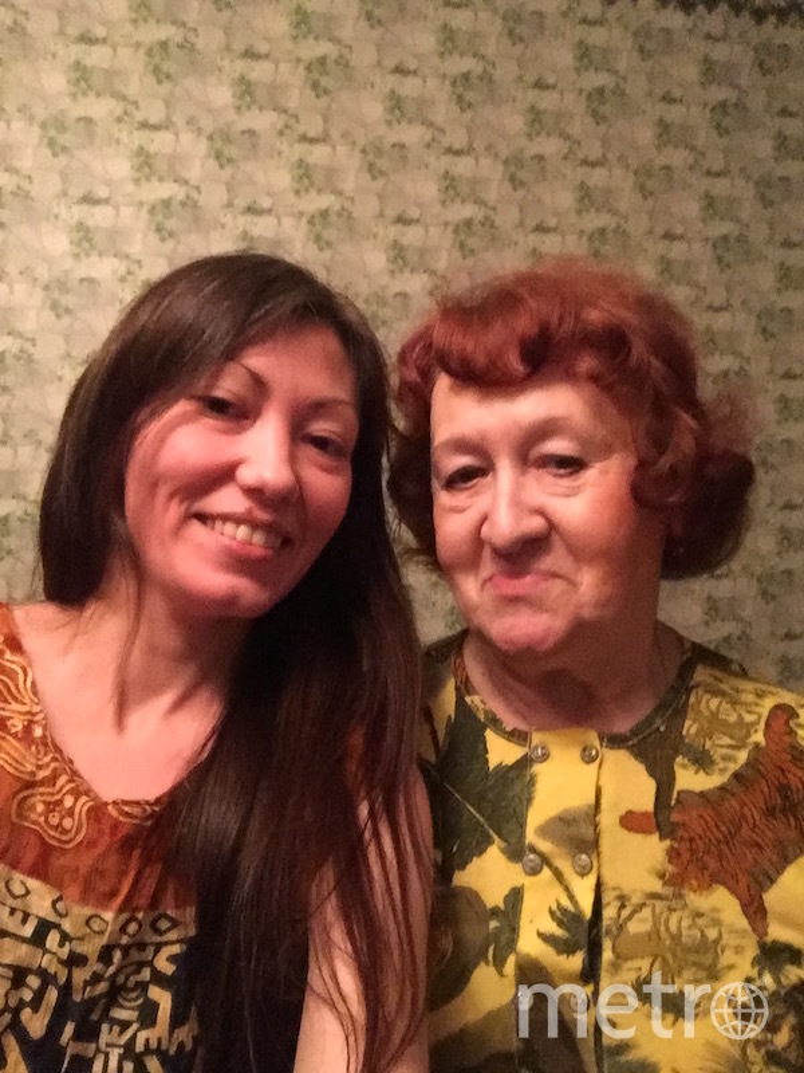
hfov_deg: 45.4
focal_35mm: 31
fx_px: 960
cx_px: 402
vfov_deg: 58.4
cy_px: 536
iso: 640
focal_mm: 2.65
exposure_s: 1/17
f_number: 2.2
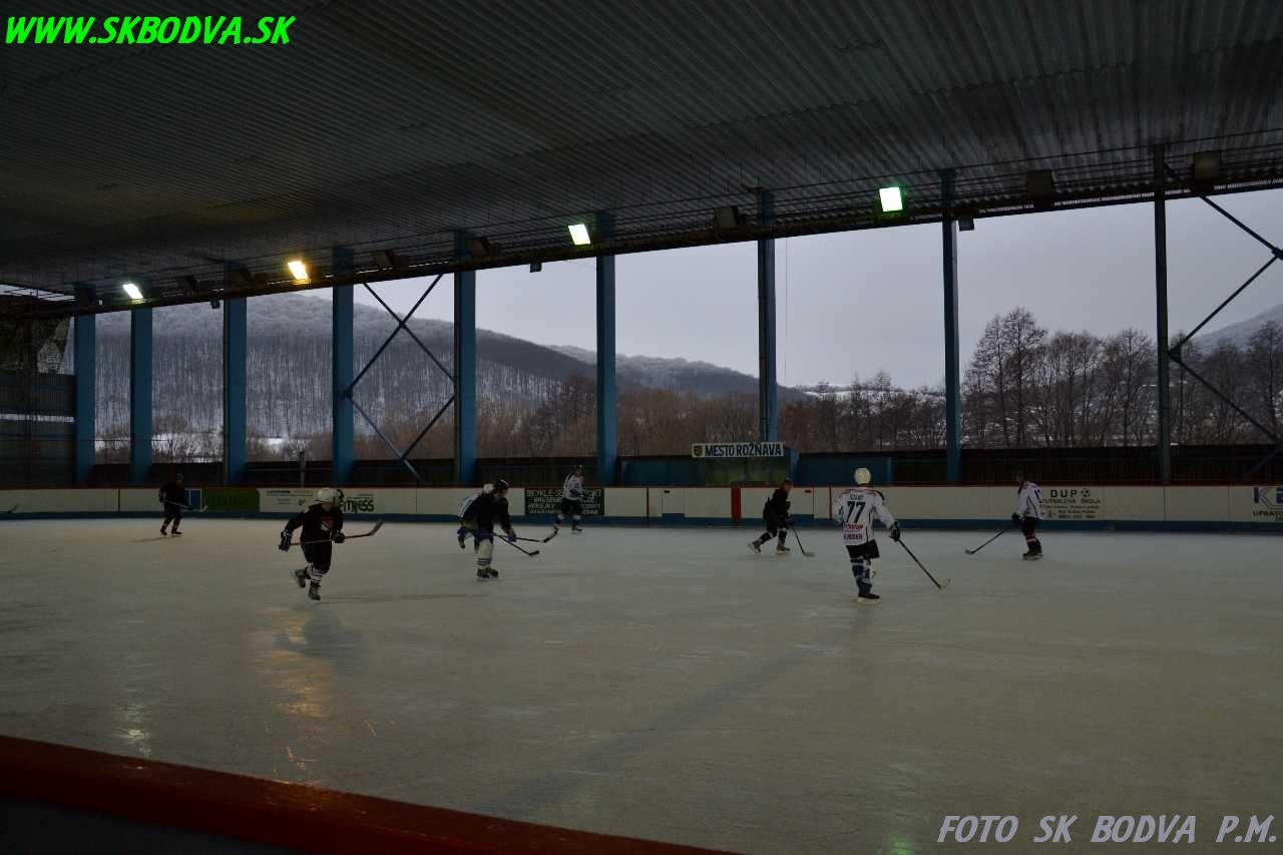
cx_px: 642
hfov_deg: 59.5
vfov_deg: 41.7
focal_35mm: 32
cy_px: 428
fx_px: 1122
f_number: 3.8
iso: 720
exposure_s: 1/500
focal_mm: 21
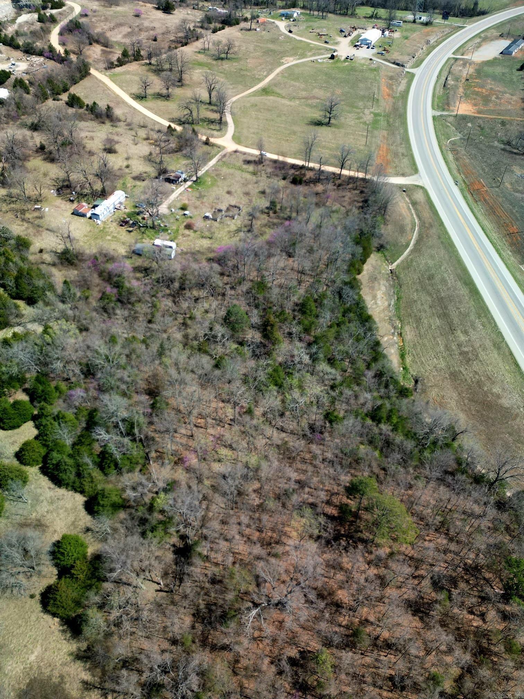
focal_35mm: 24
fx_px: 484
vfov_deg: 71.6
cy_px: 350
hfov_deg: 56.8
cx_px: 262
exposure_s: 1/667
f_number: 1.7
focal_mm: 6.72
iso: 100
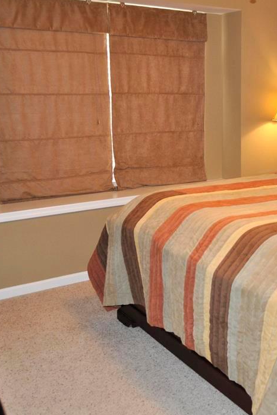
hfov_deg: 31.3
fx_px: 484
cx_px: 212
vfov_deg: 46.4
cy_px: 203
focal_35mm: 42
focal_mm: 18
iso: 800
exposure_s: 1/60
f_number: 3.5
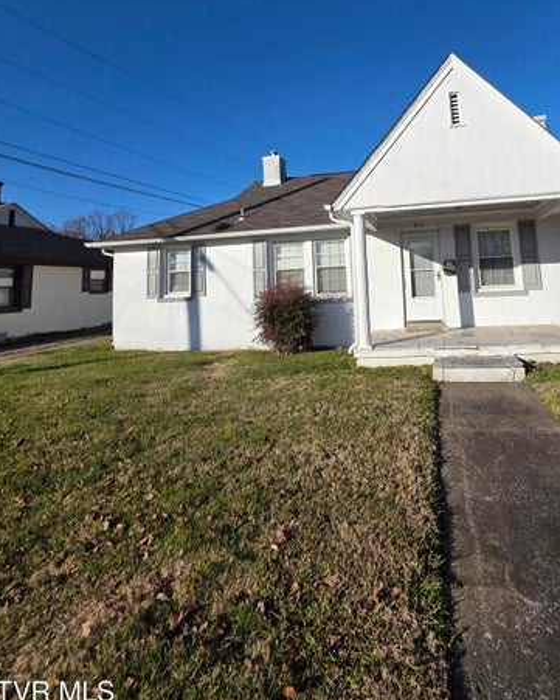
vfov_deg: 83.7
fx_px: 373
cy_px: 241
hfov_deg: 72.0
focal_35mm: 18
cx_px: 365
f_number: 1.9
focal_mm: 2.2
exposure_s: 1/2391
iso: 40
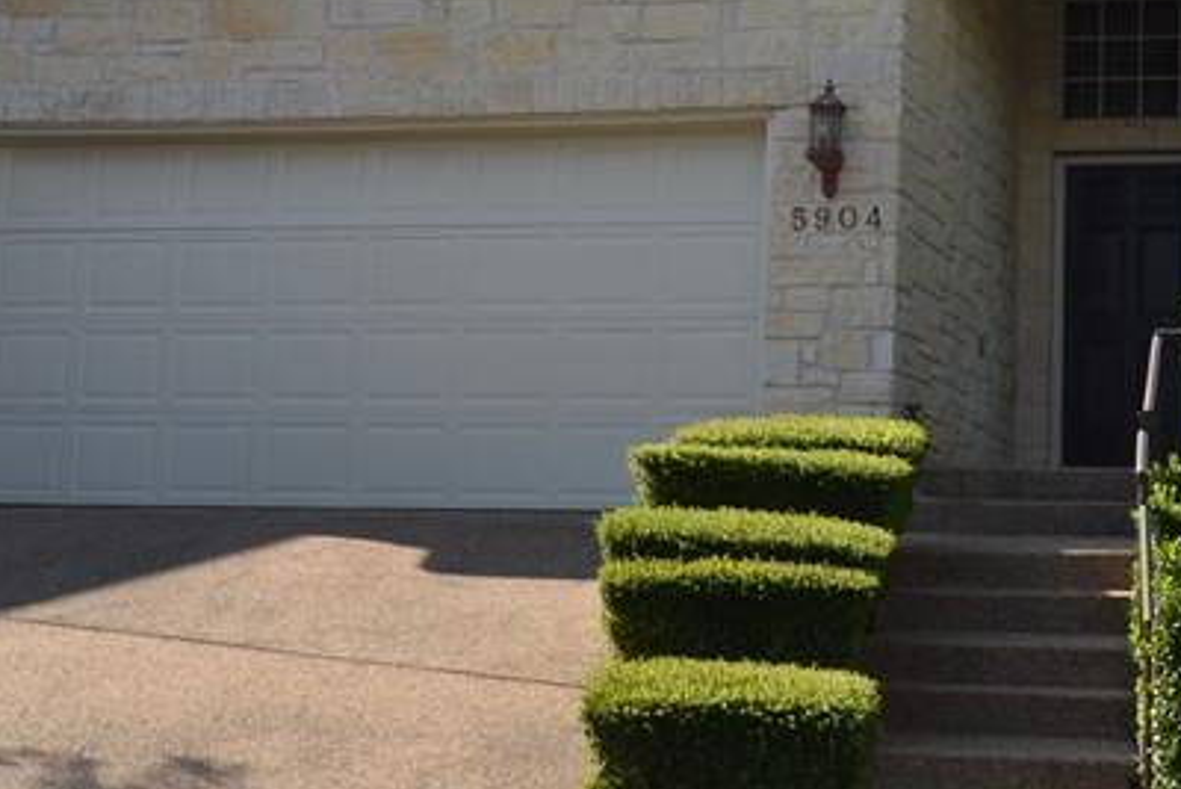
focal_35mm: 77
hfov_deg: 25.2
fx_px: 2539
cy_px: 109
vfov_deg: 17.4
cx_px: 1122
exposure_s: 1/200
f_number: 7.1
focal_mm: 19
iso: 100
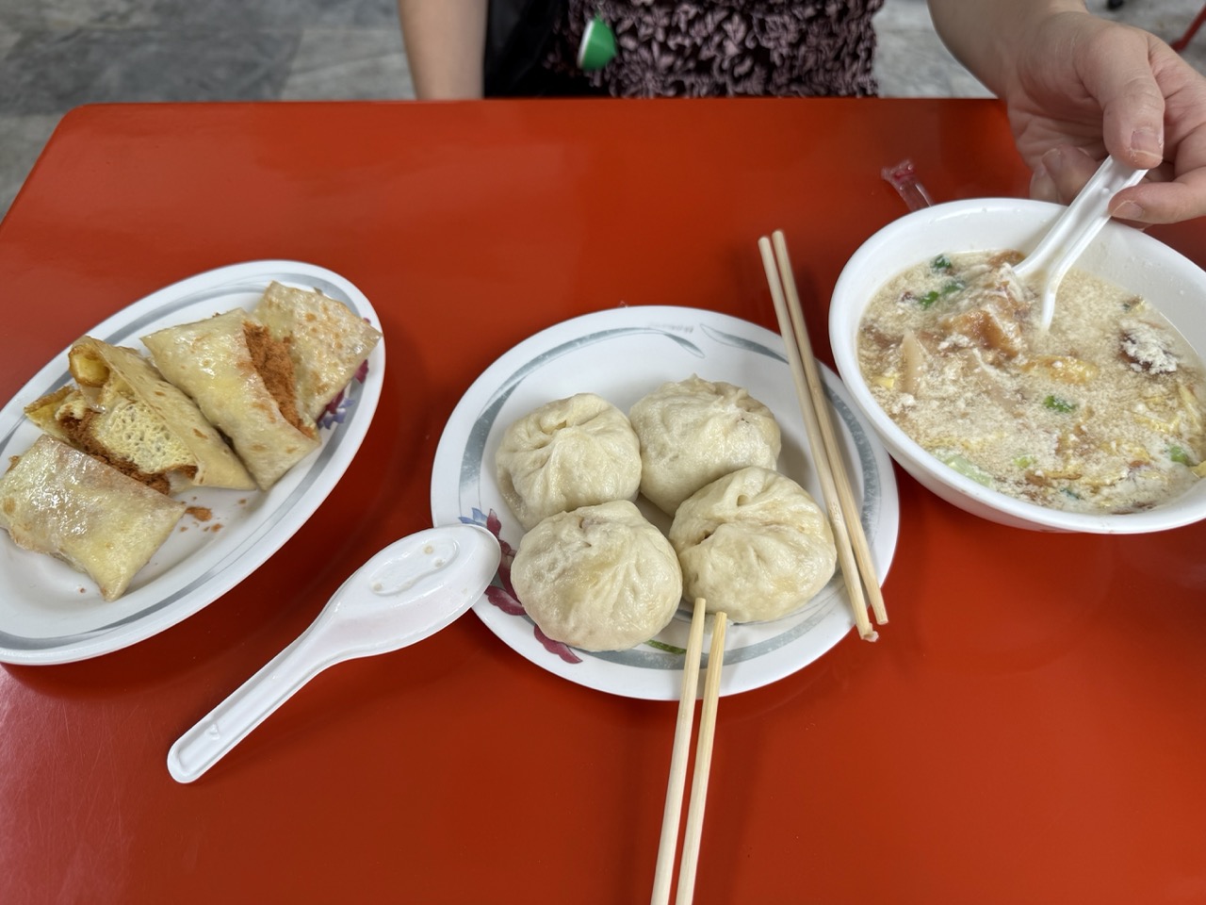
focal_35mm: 24
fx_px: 836
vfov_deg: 56.8
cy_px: 452
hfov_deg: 71.6
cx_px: 603
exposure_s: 1/179
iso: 64
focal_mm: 6.76
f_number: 1.78
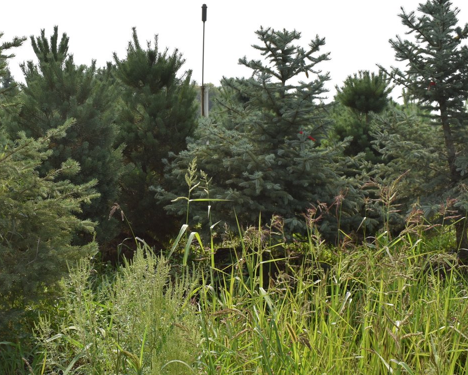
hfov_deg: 34.6
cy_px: 203
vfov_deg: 28.2
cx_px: 171
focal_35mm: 54
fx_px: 746
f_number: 9
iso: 100
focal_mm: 21
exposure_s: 1/200
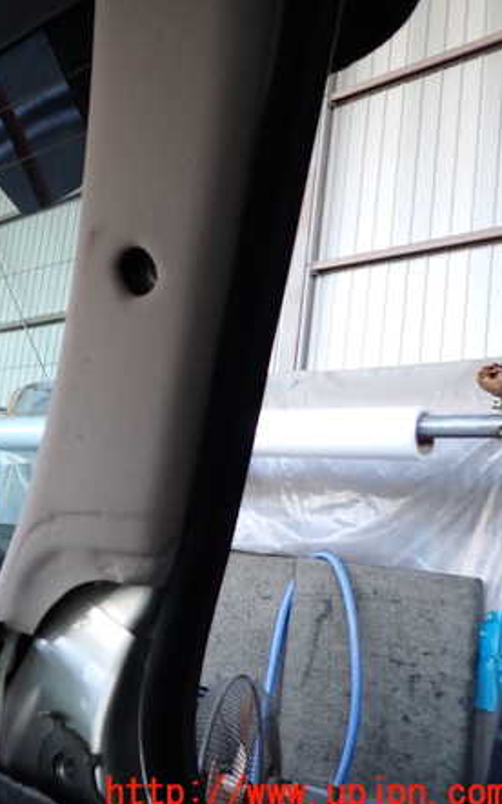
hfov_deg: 31.8
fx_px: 789
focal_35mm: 36
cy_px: 407
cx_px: -29
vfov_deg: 54.0
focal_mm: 4.5
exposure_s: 1/125
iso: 160
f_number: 2
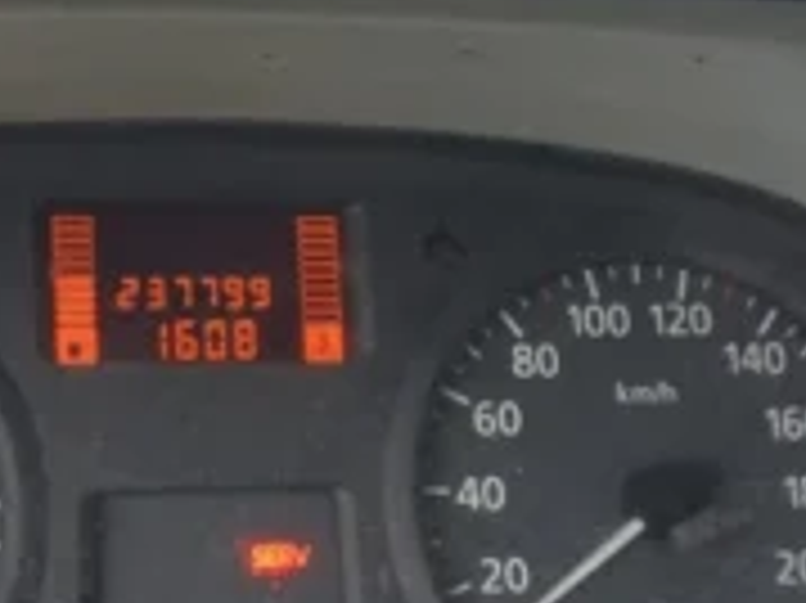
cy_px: 382
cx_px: 180
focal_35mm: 94
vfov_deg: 15.7
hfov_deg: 20.7
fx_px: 2187
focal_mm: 3.46
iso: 113
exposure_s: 1/33.3
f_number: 2.2
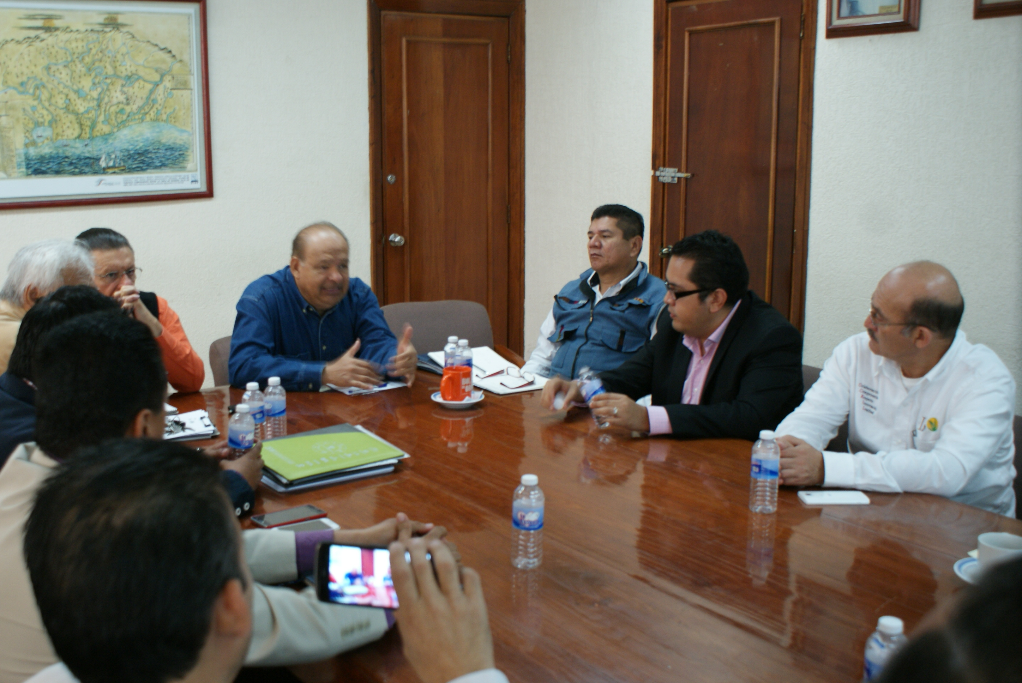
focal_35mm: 39
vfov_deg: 34.3
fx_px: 1108
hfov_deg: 49.5
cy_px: 342
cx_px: 511
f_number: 4.5
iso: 400
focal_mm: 26
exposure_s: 1/8
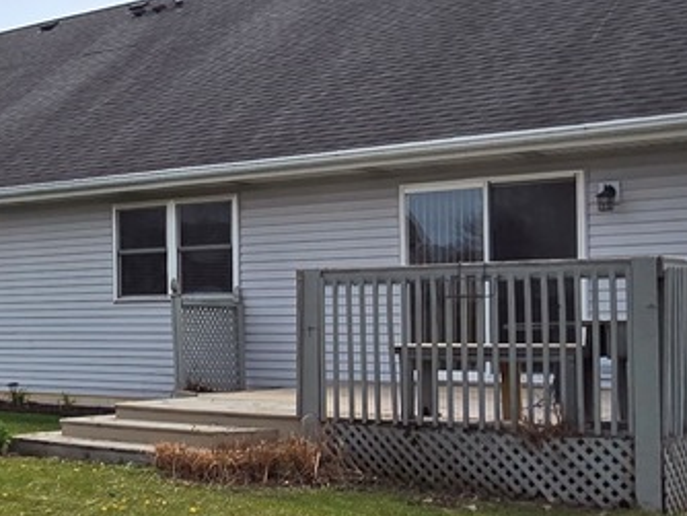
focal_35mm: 56
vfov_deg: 26.1
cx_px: 25
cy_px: 312
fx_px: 1112
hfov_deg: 32.0
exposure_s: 1/3493
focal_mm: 2.2
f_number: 2.2
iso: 50
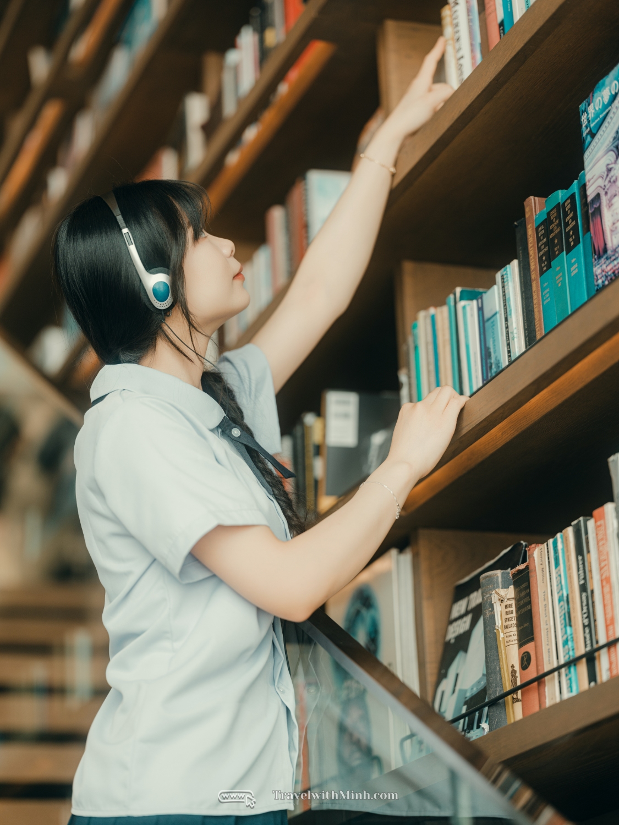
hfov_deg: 17.0
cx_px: 310
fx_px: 2074
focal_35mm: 87
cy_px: 412
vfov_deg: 22.5
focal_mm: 110
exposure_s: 1/100
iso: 400
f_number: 2
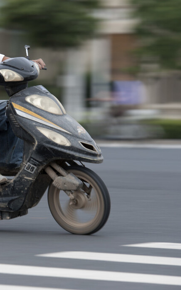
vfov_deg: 7.2
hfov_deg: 4.5
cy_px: 128
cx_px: -12
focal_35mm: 293
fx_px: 2313
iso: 200
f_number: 5.6
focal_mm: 165
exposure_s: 1/25
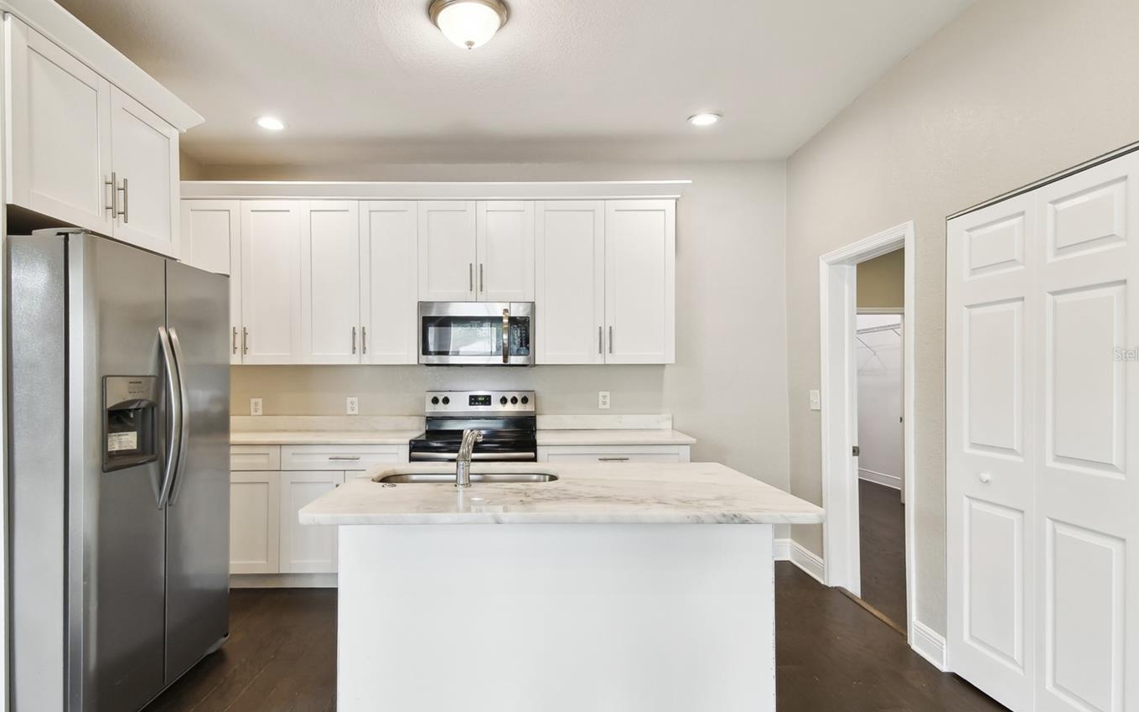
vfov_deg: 65.0
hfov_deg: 90.9
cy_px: 354
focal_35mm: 18
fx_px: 559
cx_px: 517
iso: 100
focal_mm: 10
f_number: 7.1
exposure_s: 1/13
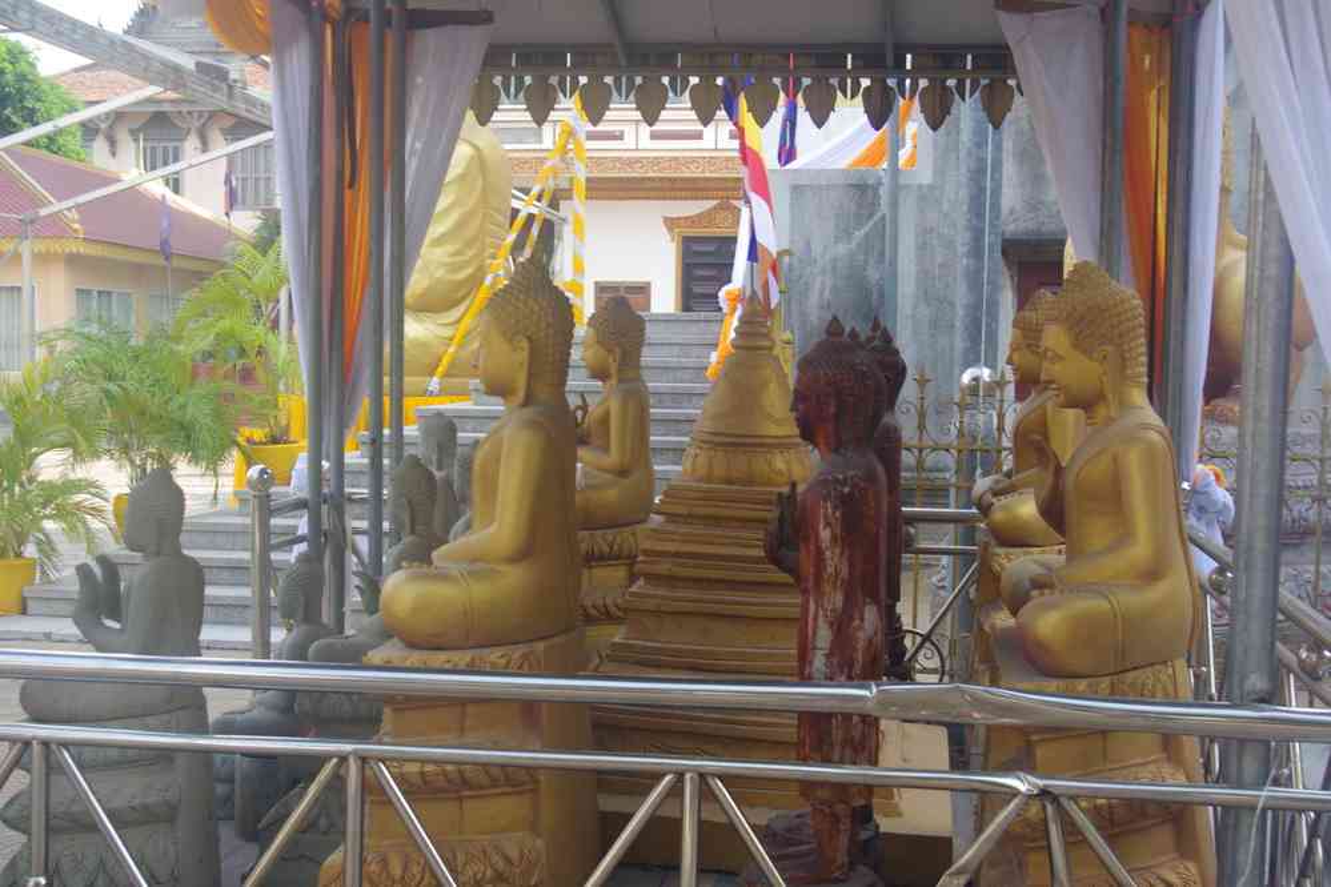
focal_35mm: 42
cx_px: 666
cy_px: 444
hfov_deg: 46.4
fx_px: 1553
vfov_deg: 31.9
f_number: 6.3
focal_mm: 28
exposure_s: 1/60
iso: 400
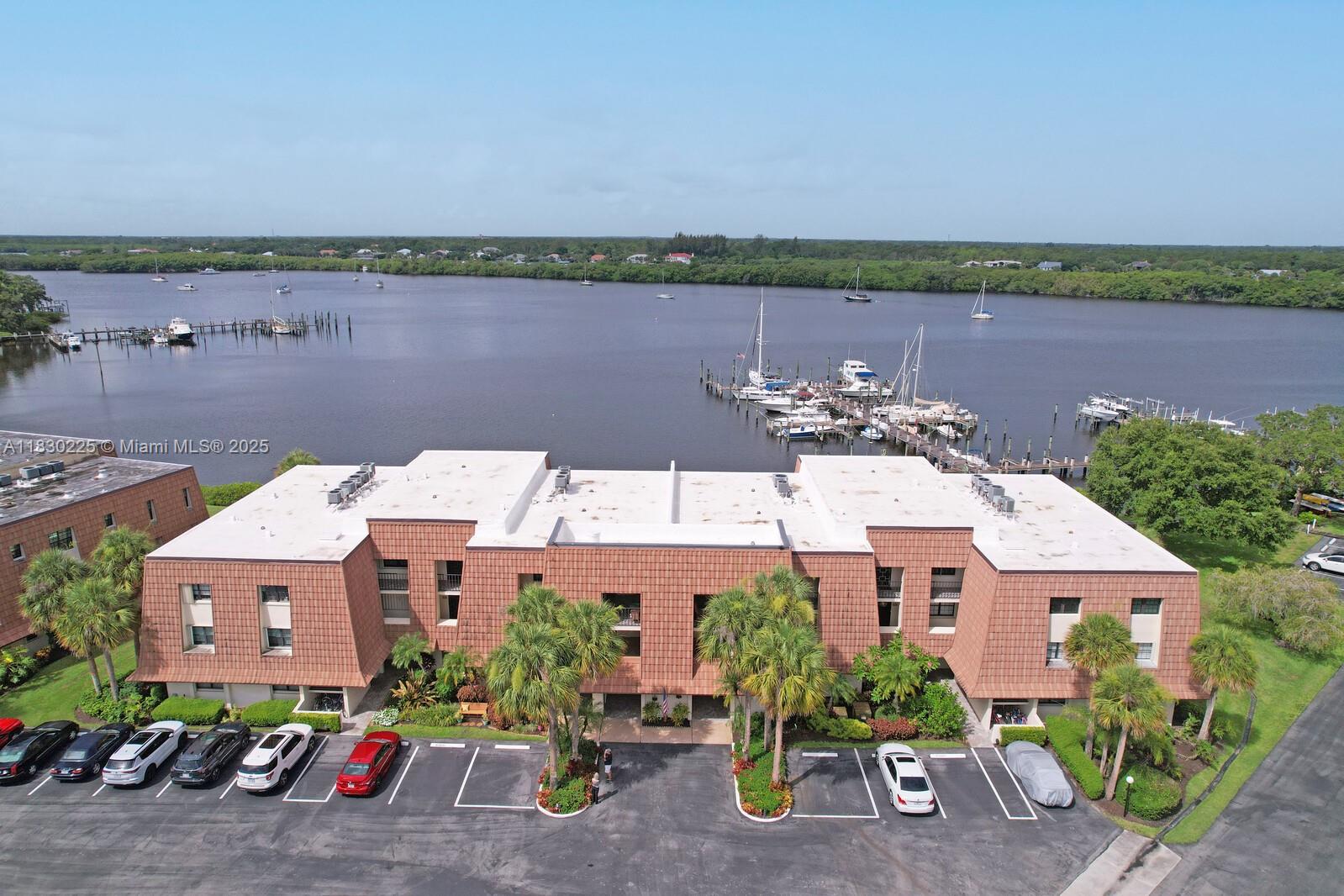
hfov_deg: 78.6
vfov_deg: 57.2
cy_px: 448
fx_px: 821
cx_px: 672
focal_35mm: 22
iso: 160
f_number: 2.8
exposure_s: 1/4000
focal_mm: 8.38
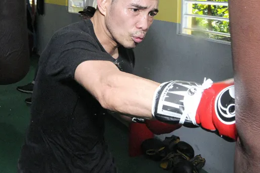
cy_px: 68
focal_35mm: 38
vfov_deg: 34.8
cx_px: 142
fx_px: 274
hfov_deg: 50.7
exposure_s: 1/250
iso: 2000
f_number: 10
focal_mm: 18
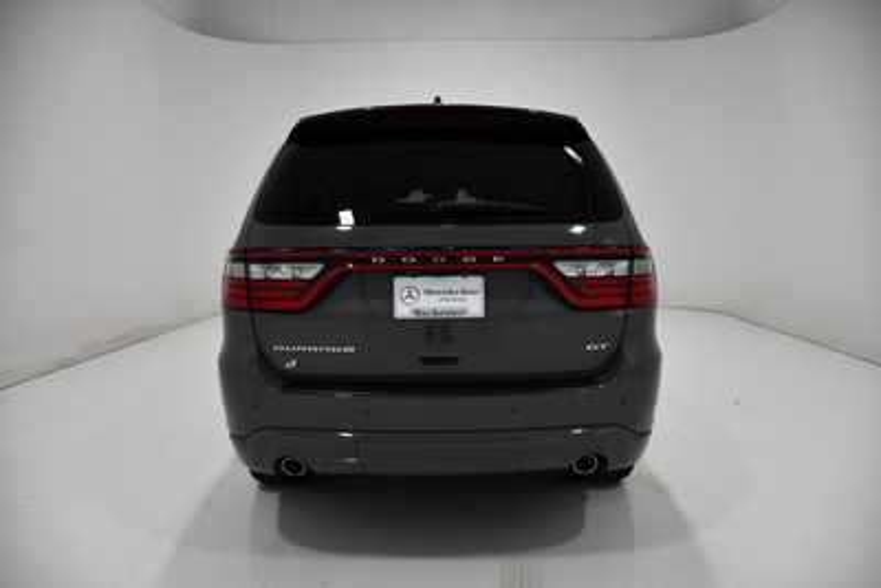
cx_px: 440
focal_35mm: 27
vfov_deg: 48.0
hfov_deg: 67.4
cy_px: 294
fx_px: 661
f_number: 3.5
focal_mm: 18
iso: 720
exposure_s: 1/250
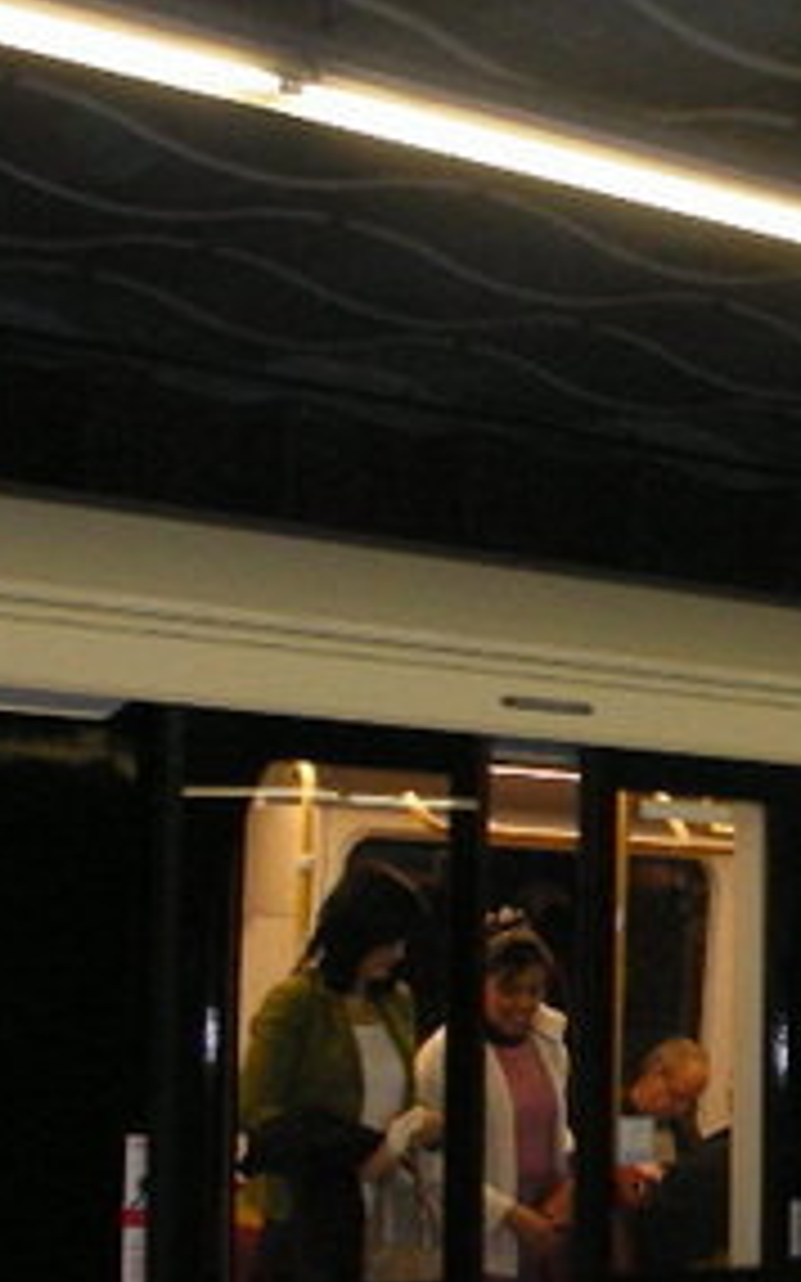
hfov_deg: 12.1
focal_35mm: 104
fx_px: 3634
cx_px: 1094
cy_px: 661
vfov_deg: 20.0
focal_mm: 5.8
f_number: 3
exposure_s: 1/60.1
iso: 200
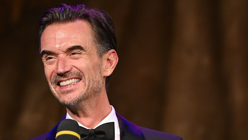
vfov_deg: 1.2
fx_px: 6478
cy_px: 121
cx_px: 97
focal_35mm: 985
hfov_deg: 2.2
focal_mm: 560
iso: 3200
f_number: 5.6
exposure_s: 1/160
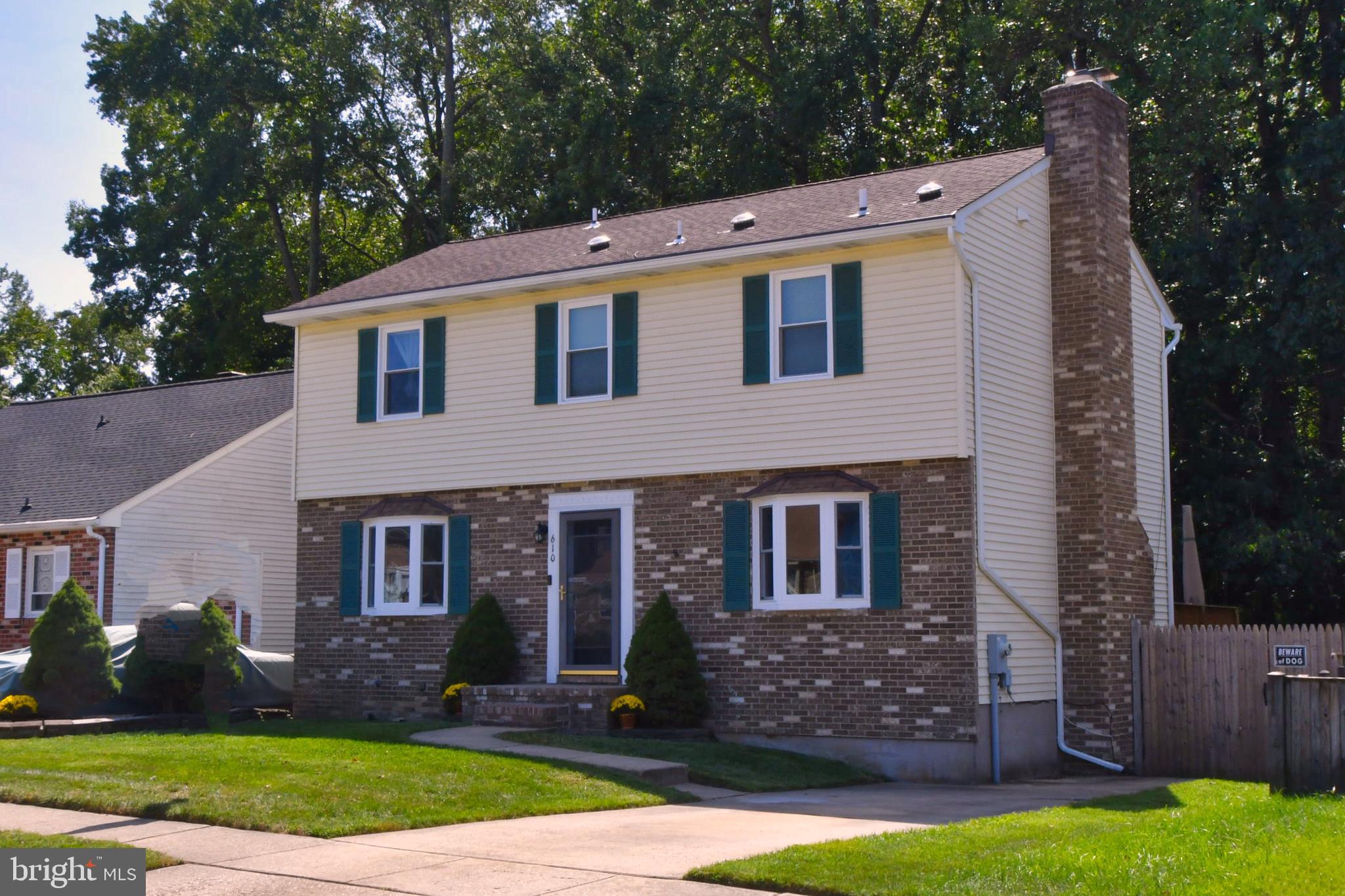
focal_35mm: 36
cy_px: 448
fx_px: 1344
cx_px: 672
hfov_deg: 53.1
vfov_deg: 36.8
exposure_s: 1/160
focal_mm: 24
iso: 400
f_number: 22
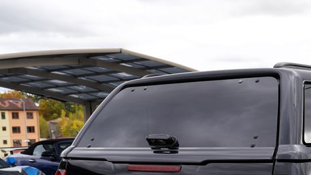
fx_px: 585
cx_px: 278
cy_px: 192
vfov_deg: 16.5
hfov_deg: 28.6
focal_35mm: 71
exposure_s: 1/125
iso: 100
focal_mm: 31
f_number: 5
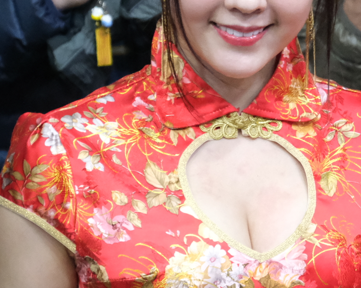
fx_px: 2660
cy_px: 85
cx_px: 457
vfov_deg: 6.2
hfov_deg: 7.7
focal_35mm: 249
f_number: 5.6
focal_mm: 52.7
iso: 10000
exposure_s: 1/140
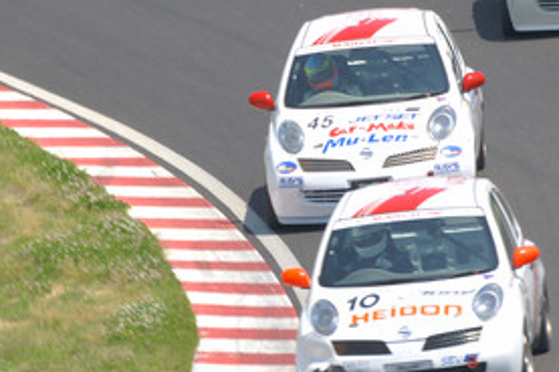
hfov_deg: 1.7
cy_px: 160
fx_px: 19356
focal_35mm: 1248
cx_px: 311
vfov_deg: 1.1
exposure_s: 1/250
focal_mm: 360
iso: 100
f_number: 10
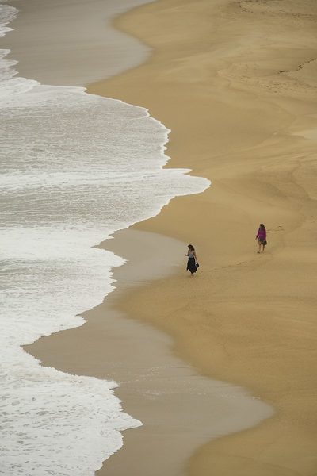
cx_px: 158
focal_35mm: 300
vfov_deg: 6.9
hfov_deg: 4.6
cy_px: 238
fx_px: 3962
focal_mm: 300
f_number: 9
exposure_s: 1/800
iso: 250
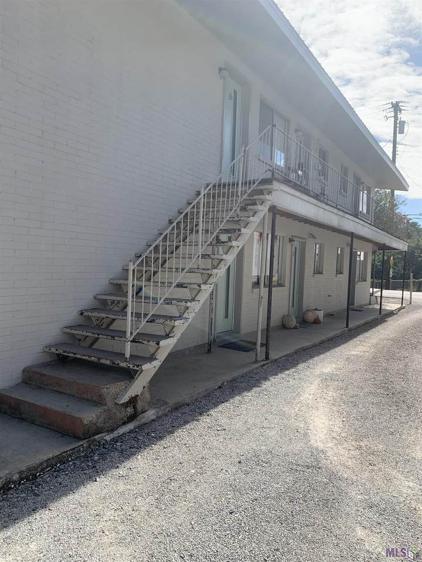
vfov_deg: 67.3
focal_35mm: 26
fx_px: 423
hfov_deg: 53.1
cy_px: 281
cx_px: 211
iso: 25
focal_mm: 4.25
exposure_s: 1/1779
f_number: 1.8
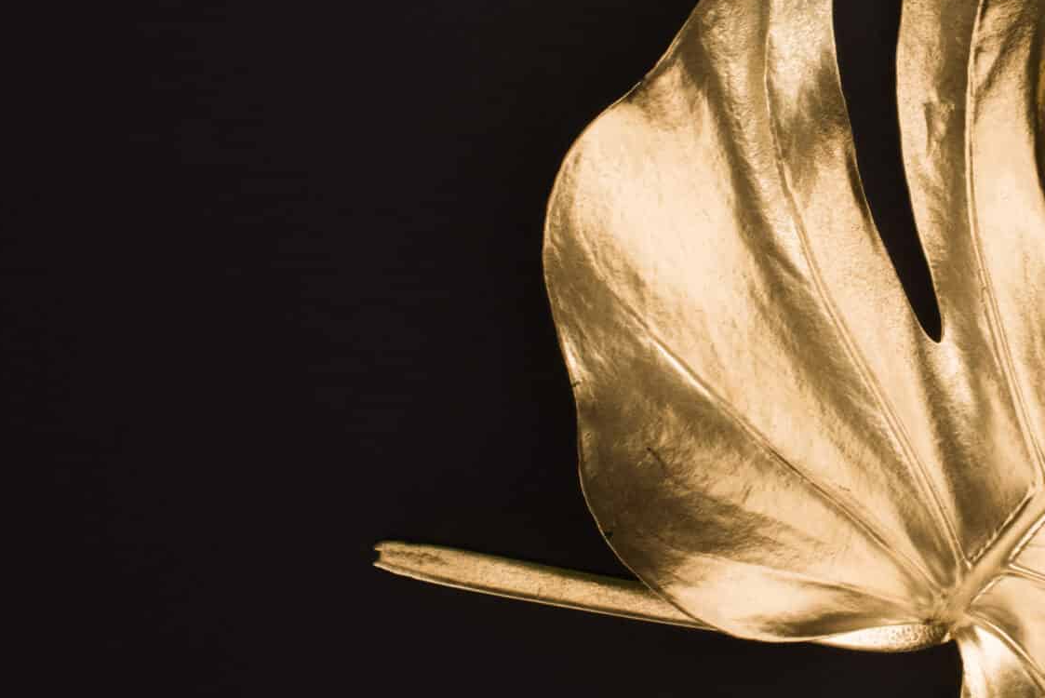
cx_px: 956
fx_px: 3311
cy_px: 289
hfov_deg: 17.6
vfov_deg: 12.0
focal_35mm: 114
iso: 125
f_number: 11
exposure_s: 1/160
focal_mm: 50
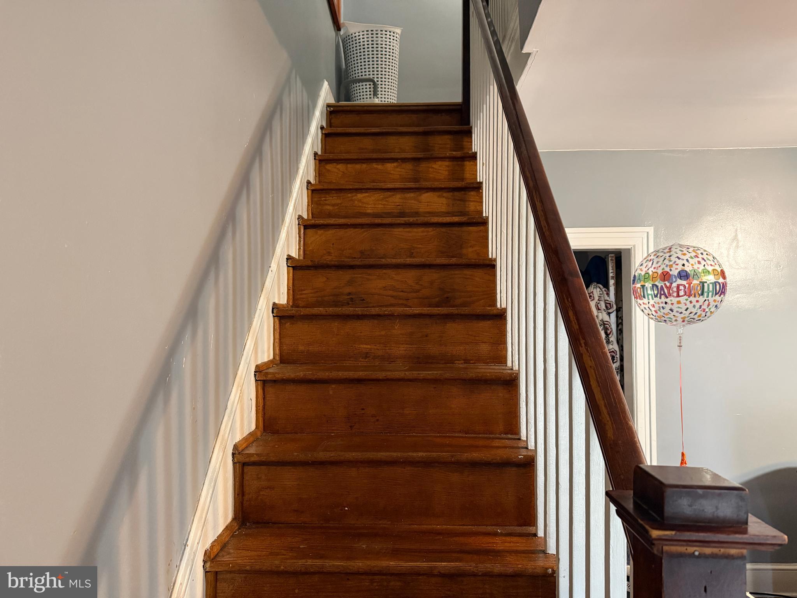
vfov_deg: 56.8
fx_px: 553
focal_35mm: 24
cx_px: 398
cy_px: 299
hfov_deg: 71.6
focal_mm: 6.76
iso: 800
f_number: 1.78
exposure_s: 1/30
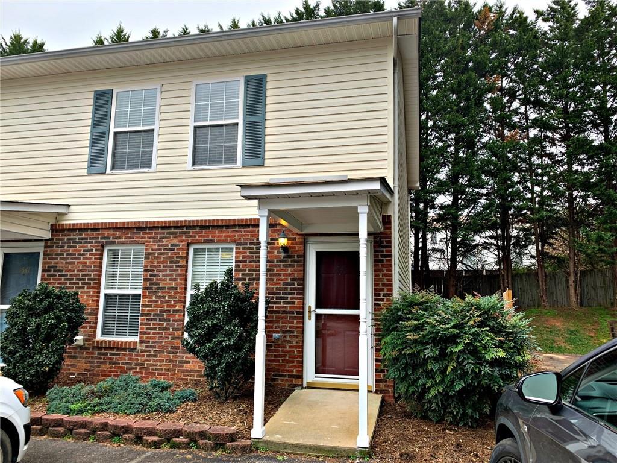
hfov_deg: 67.3
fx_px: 463
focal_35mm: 26
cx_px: 308
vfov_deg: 53.1
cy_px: 232
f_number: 1.8
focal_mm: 4.25
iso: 32
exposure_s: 1/121
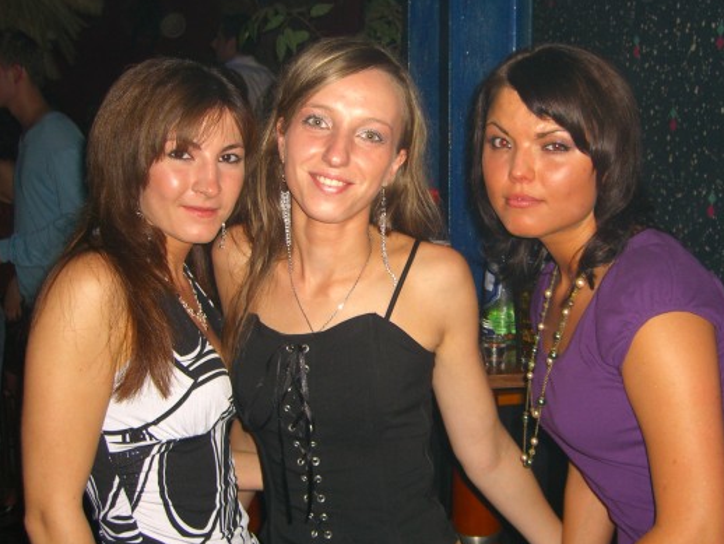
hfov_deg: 42.8
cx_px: 417
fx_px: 921
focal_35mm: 44
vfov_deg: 32.9
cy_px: 266
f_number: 2.8
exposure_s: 1/60
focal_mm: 7.9
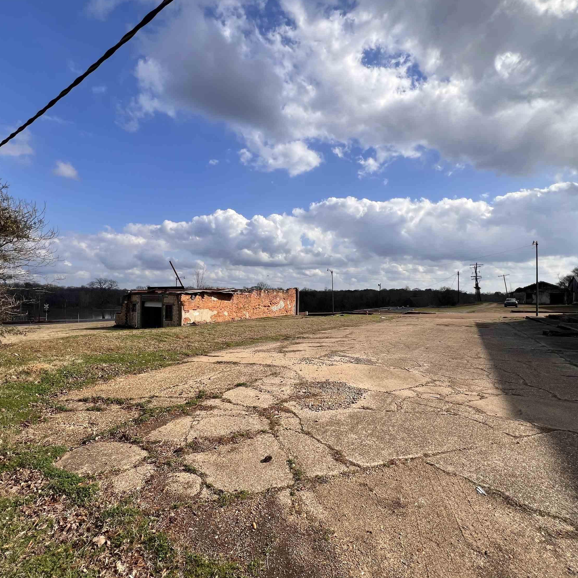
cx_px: 284
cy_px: 295
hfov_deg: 87.4
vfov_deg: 87.4
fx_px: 302
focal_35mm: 16
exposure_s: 1/2273
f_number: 1.8
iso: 32
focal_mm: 1.57
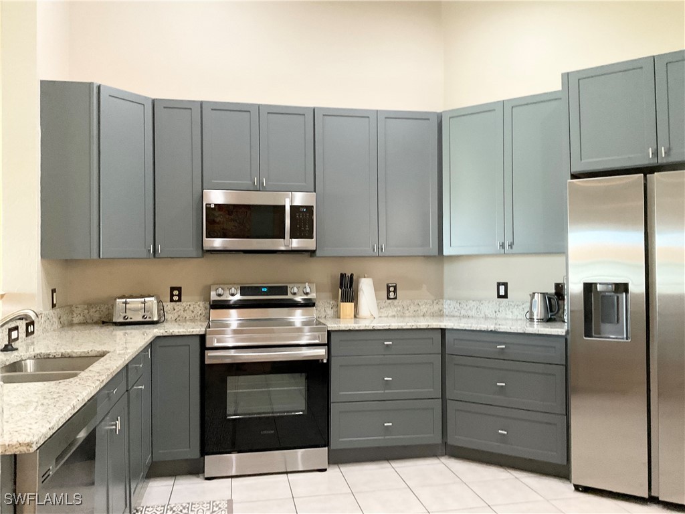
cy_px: 257
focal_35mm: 29
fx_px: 574
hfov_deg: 61.7
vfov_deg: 48.2
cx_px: 342
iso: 250
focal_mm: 3
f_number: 1.8
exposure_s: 1/60
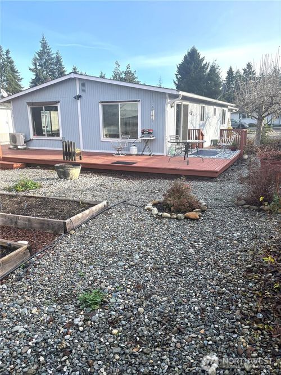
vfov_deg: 67.3
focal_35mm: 26
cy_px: 188
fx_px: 282
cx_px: 140
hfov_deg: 53.0
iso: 50
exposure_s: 1/978
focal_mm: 5.96
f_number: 1.6
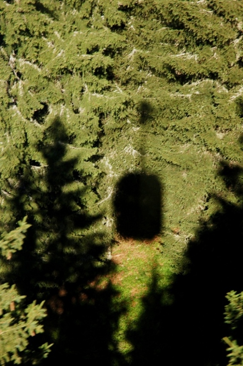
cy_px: 183
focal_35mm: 105
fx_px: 1065
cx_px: 122
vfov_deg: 19.5
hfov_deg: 13.0
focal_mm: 70
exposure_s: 1/80
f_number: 11
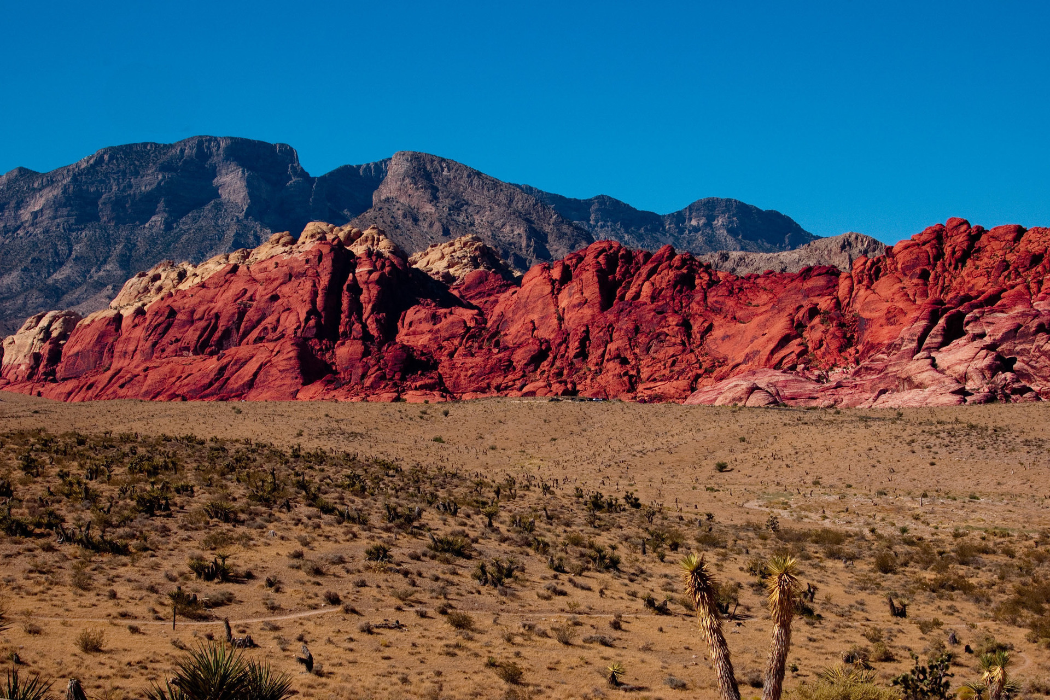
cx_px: 525
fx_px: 2275
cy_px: 350
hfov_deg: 26.0
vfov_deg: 17.5
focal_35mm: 78
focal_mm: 52
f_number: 9
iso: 200
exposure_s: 1/320
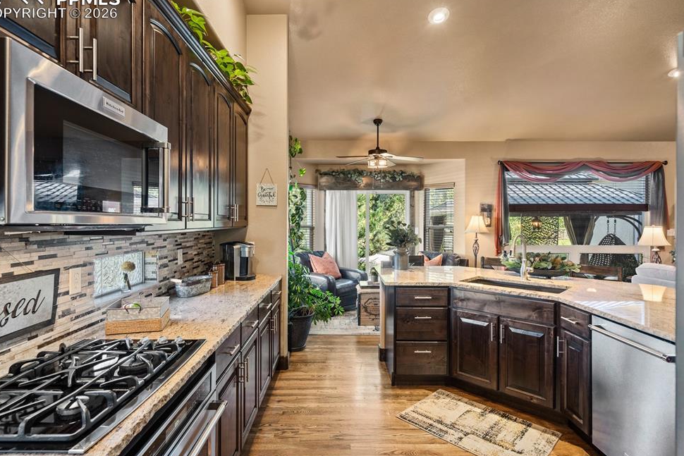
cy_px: 220
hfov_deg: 86.9
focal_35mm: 19
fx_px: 361
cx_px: 340
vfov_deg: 64.6
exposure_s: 1/1.67
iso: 500
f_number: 6.3
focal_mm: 18
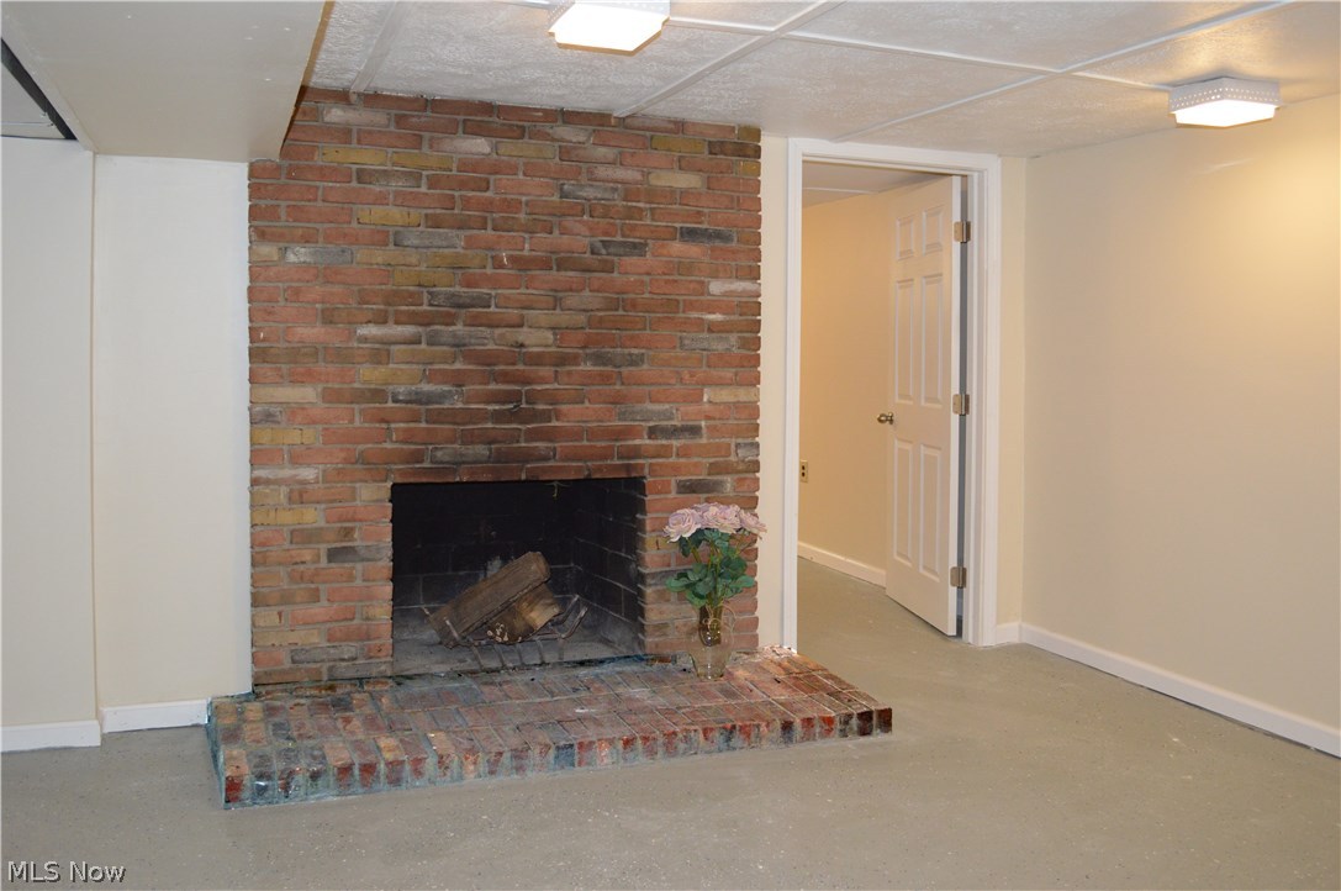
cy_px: 446
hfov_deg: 67.4
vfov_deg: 47.8
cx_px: 670
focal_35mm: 27
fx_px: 1005
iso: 1100
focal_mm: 18
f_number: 3.5
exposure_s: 1/60
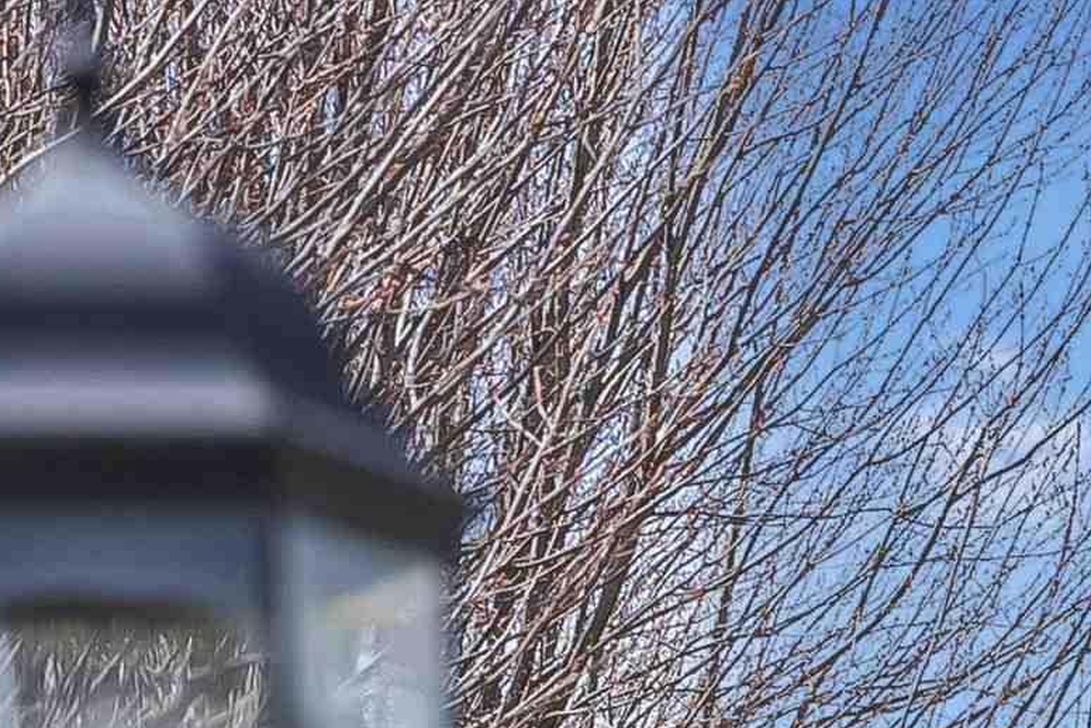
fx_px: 13579
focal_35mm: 448
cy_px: 1398
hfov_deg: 4.6
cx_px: 1656
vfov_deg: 3.1
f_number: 5
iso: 640
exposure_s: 1/4000
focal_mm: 113
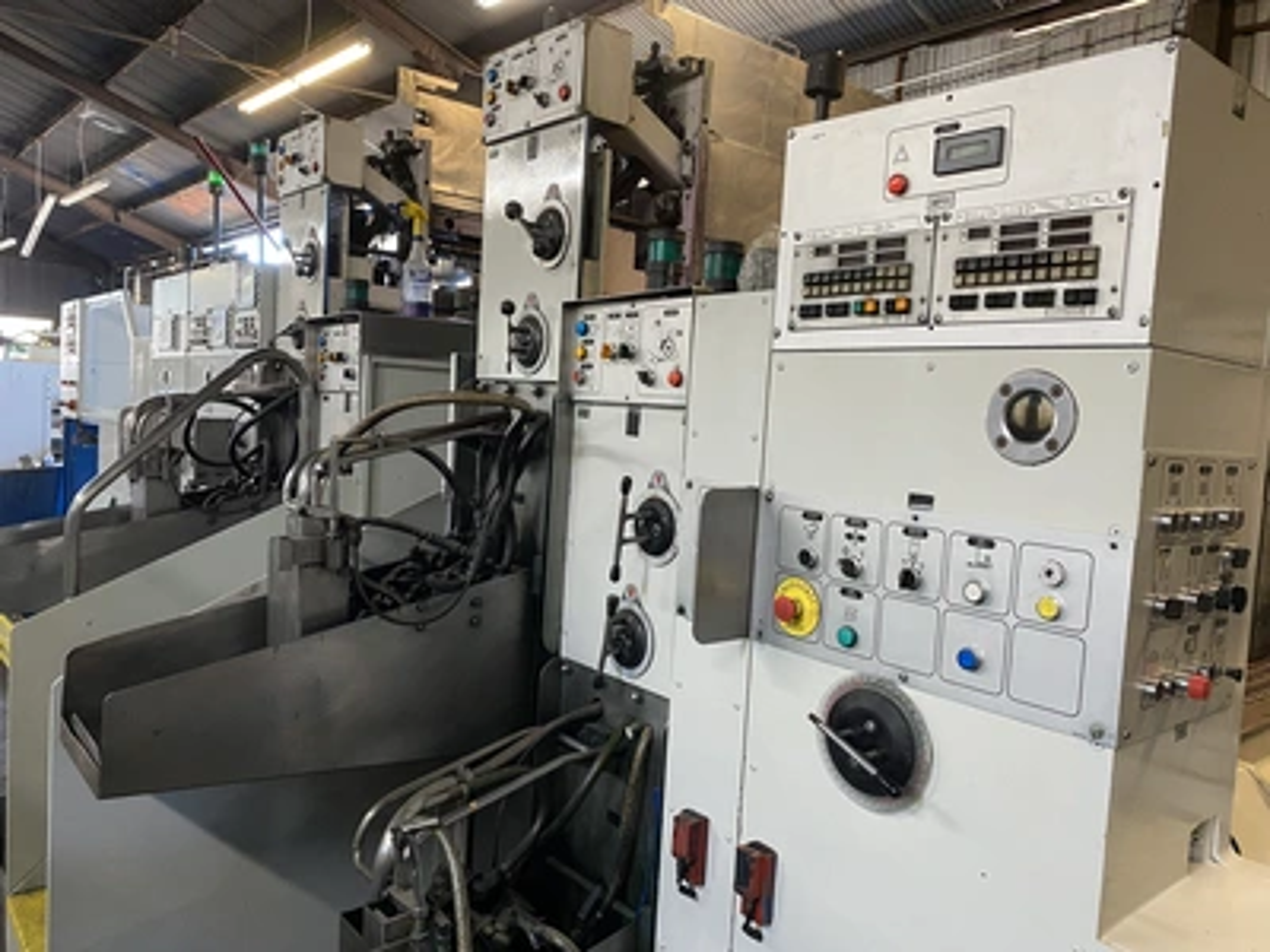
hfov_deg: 67.3
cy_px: 476
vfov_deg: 53.1
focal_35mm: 26
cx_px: 635
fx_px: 954
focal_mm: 4.25
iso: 250
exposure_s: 1/60
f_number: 1.8
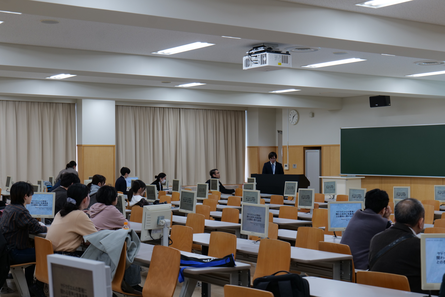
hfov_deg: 33.4
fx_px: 742
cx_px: 222
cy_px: 148
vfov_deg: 22.6
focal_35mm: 60
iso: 640
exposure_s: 1/60
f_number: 5.6
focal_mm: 60
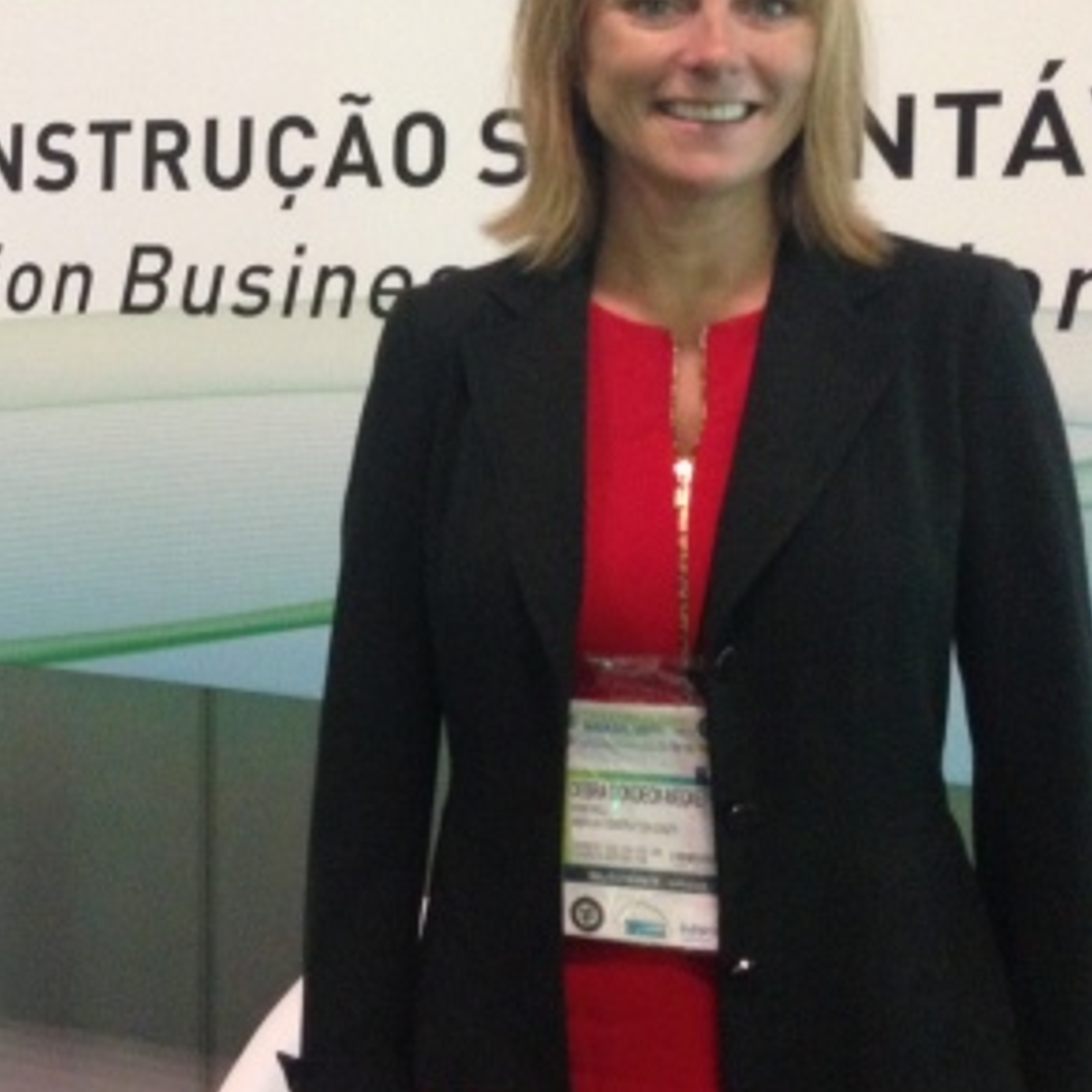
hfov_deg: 27.8
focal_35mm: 60
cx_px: 165
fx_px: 2141
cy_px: 295
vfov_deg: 28.3
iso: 320
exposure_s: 1/20
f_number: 2.4
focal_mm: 4.12
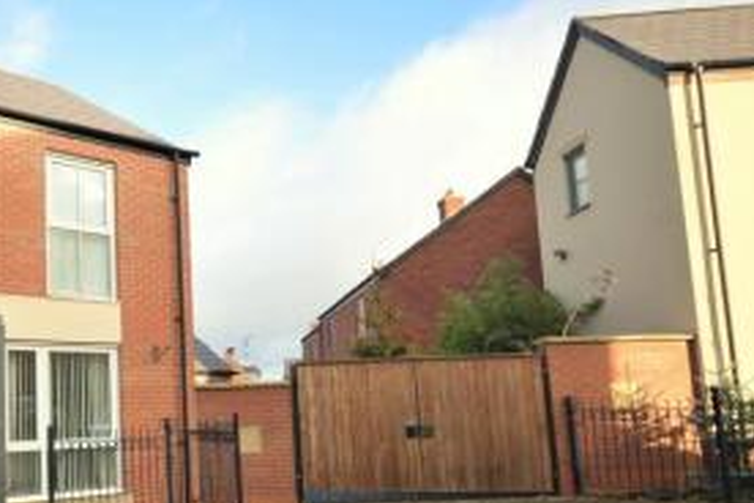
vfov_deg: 41.7
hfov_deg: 54.5
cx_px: 112
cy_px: 343
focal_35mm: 31
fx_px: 649
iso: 100
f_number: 5.6
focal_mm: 12
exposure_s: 1/125
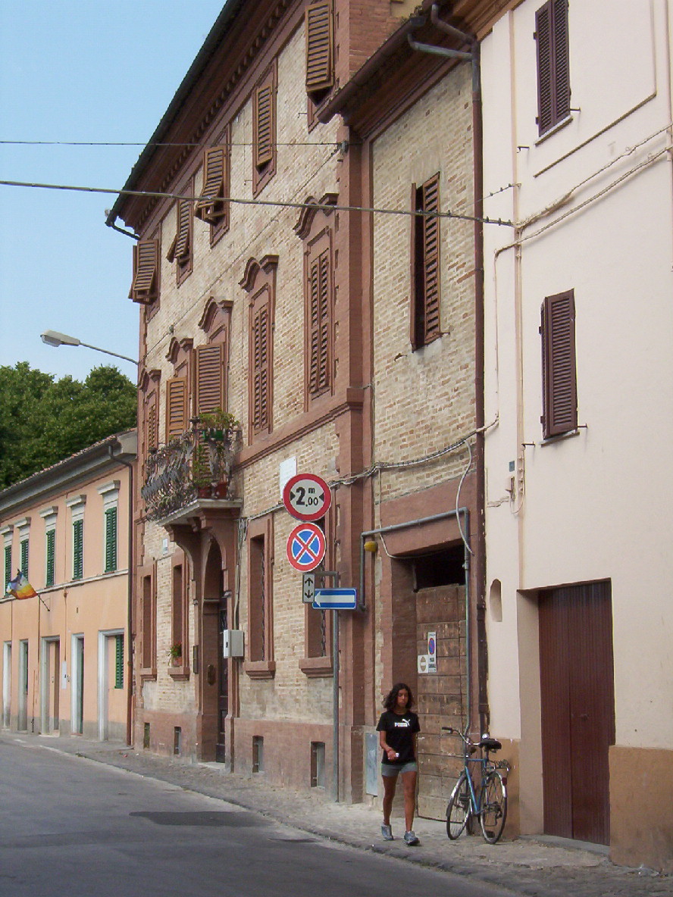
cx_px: 336
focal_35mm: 64
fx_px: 1659
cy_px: 448
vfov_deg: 30.3
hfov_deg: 22.9
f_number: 6.7
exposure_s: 1/364
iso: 100
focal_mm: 9.98
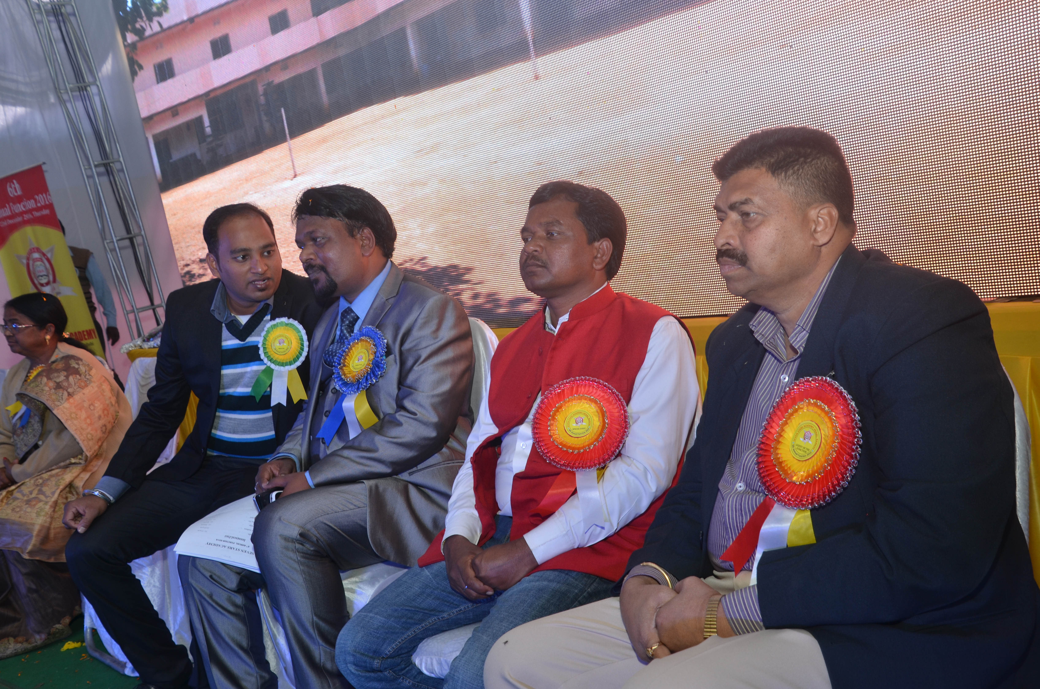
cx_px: 520
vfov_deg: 39.8
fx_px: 951
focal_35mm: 33
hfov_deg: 57.3
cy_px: 344
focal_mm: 22
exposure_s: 1/60
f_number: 5
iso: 250
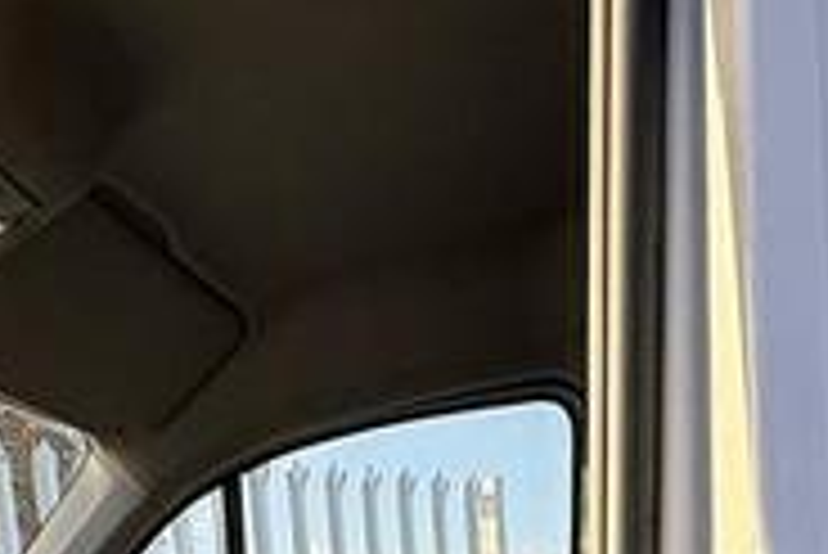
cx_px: 558
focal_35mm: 71
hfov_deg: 28.2
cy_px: 1216
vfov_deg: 14.6
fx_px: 1634
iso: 40
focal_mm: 2.22
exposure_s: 1/220
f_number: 2.2
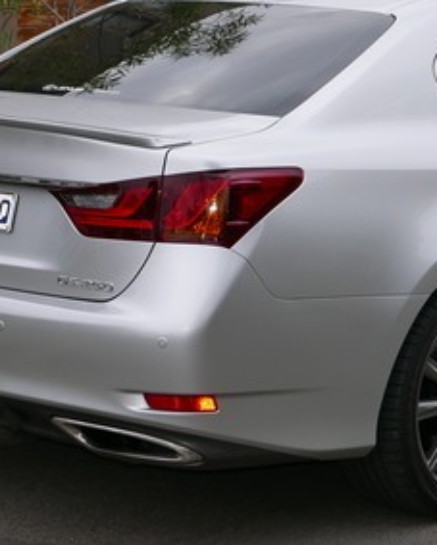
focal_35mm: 123
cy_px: 235
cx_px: 366
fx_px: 1985
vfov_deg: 15.6
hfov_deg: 12.5
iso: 200
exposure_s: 1/160
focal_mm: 26.3
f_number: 5.6
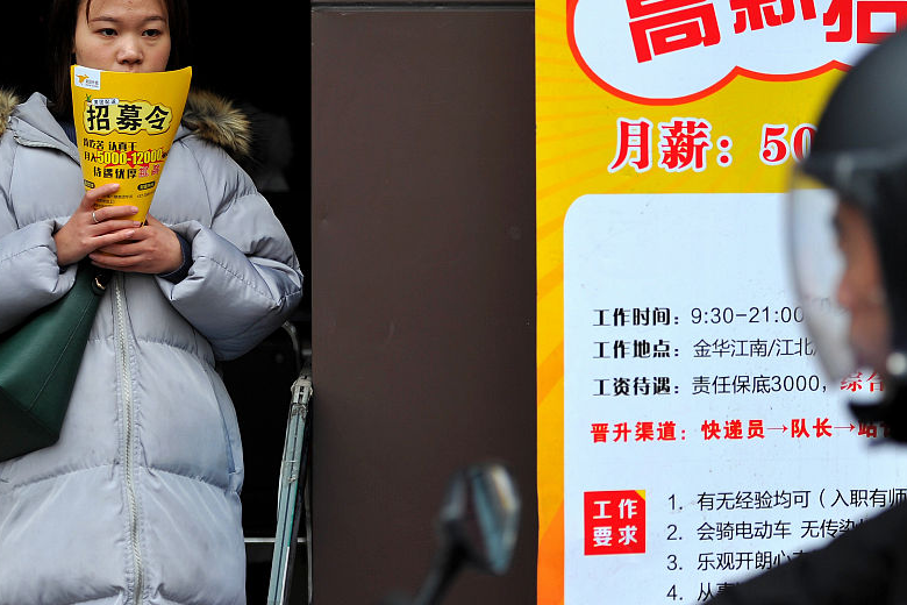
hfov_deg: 16.7
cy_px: 233
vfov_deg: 11.1
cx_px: 449
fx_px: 3099
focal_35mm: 123
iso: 250
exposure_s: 1/800
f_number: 6.3
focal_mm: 80
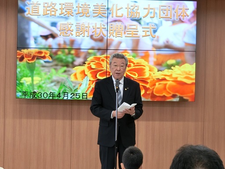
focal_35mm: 143
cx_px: 112
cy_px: 84
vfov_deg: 10.4
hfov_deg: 13.8
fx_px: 929
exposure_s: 1/40
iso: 400
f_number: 5.8
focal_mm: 25.5
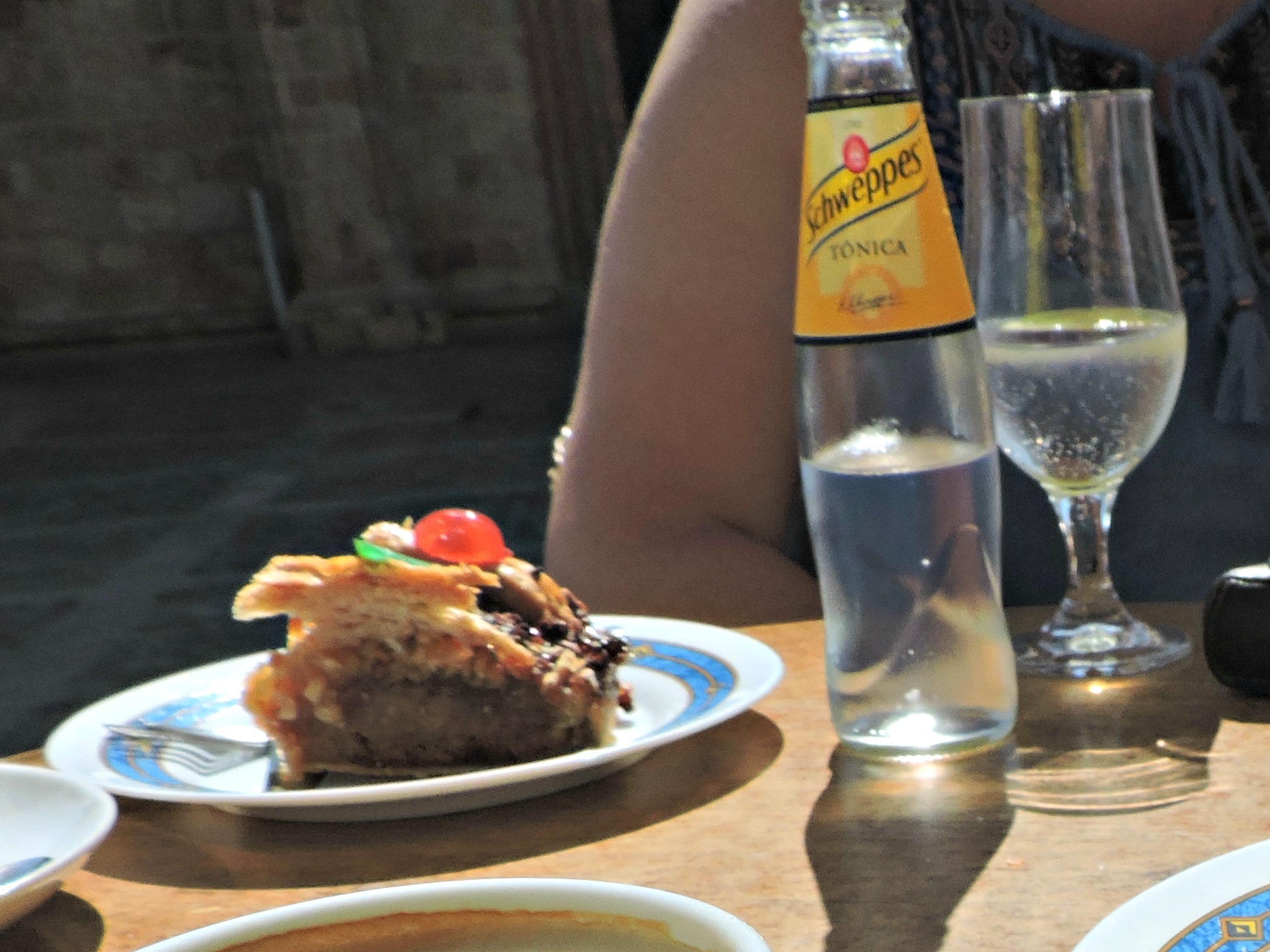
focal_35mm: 57
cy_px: 1120
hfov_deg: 31.9
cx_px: 1184
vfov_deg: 23.6
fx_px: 2091
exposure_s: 1/1600
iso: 100
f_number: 3.7
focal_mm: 4.3
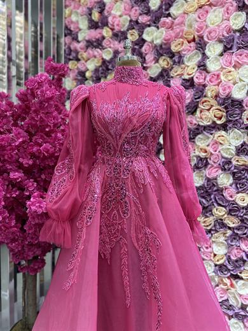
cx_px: 124
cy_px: 166
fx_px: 229
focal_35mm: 24
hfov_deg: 56.8
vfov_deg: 71.6
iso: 64
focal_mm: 6.86
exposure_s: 1/118
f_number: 1.78
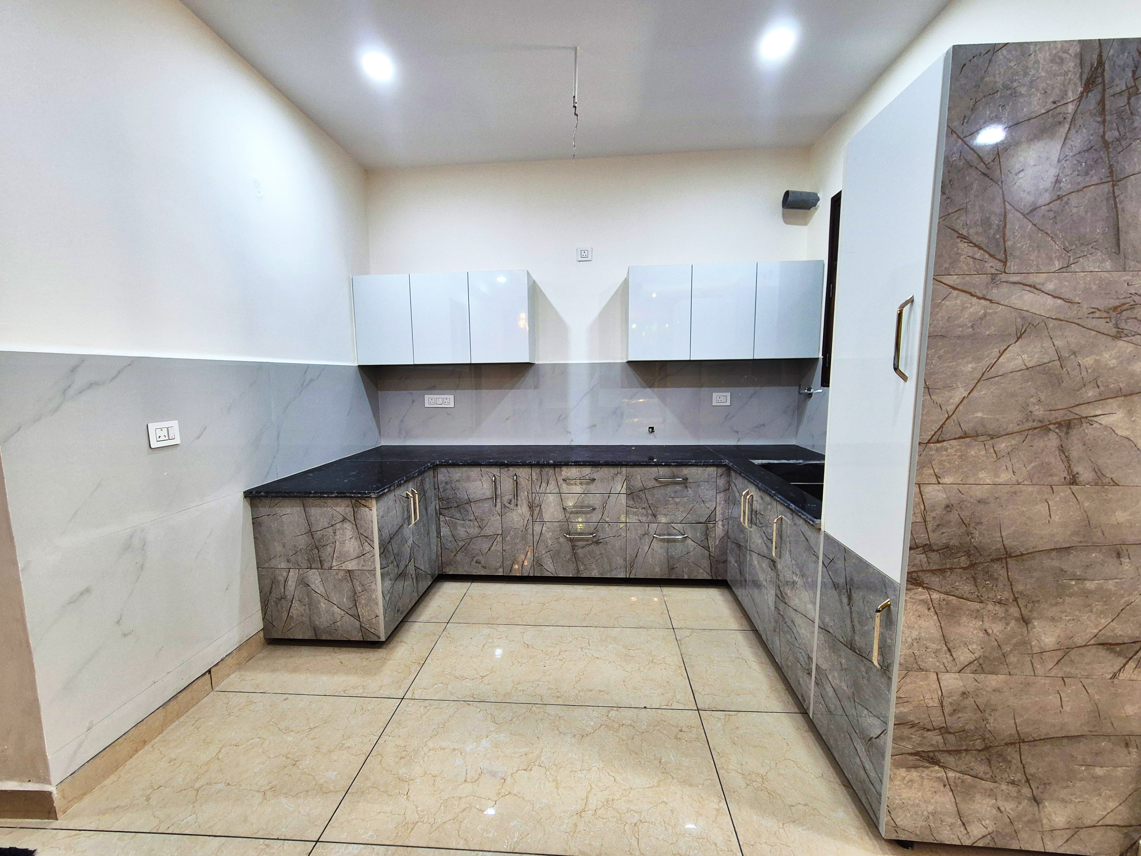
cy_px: 428
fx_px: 429
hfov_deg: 106.2
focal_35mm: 13
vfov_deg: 89.9
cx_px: 570
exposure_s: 1/50
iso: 125
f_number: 2.2
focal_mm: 2.2
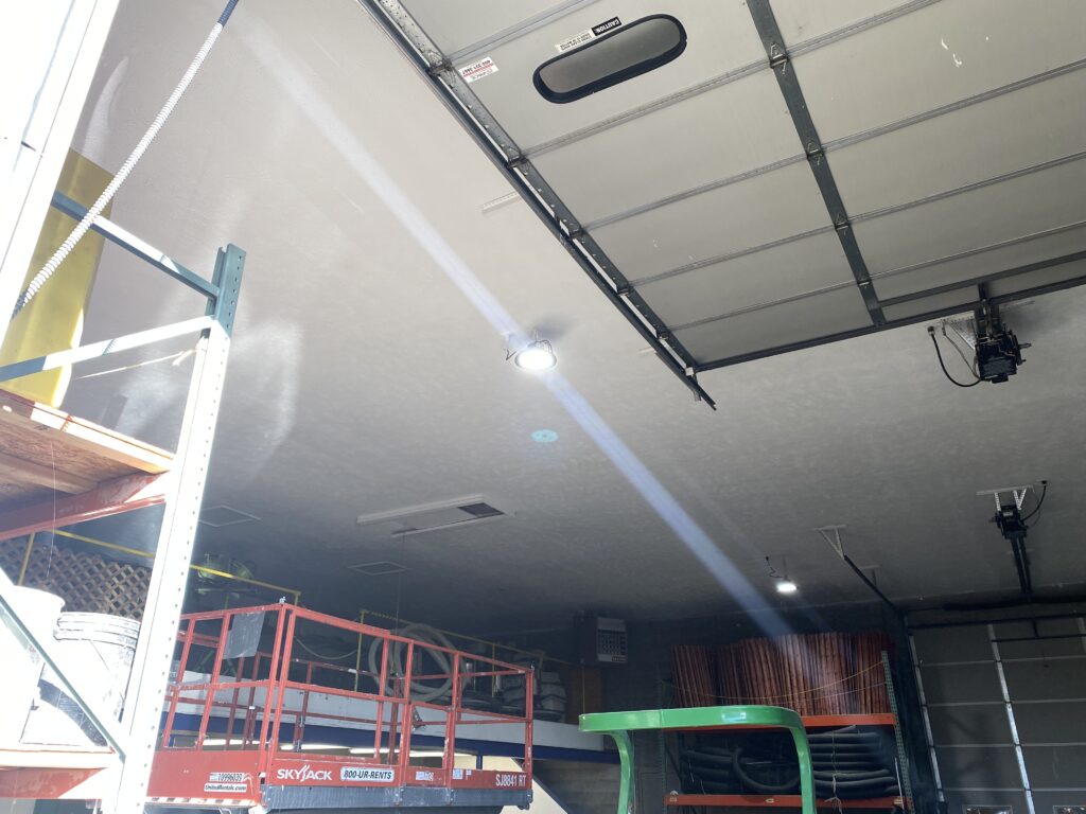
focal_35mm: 26
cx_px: 543
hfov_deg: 67.3
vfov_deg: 53.1
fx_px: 816
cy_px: 407
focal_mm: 4.25
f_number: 1.8
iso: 32
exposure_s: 1/120
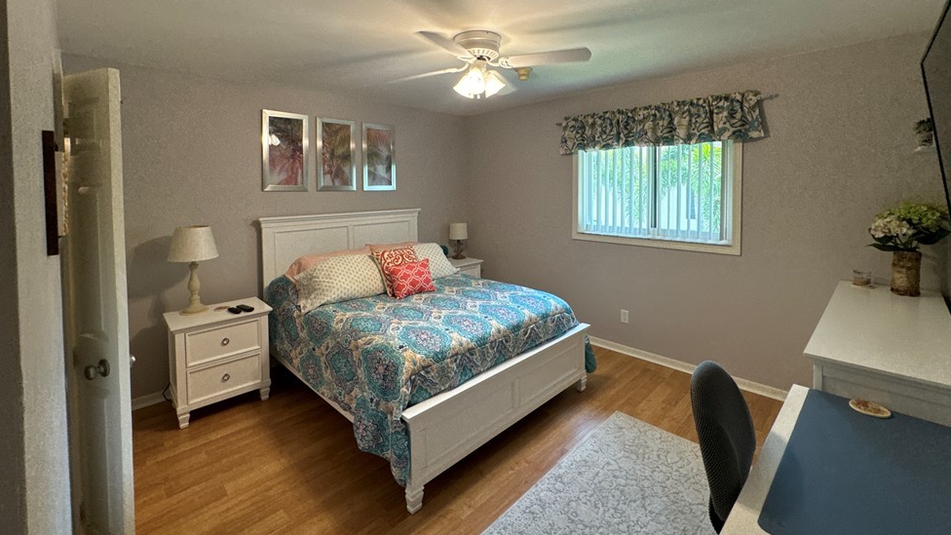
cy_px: 198
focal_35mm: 16
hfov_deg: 99.4
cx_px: 472
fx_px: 403
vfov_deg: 66.0
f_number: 2.2
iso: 100
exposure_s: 1/120
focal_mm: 2.22
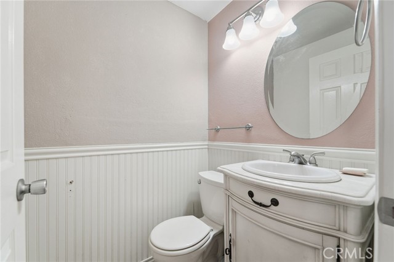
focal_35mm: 14
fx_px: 153
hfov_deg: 104.3
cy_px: 131
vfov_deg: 81.1
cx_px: 197
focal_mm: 14
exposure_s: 1/25
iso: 200
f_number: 8
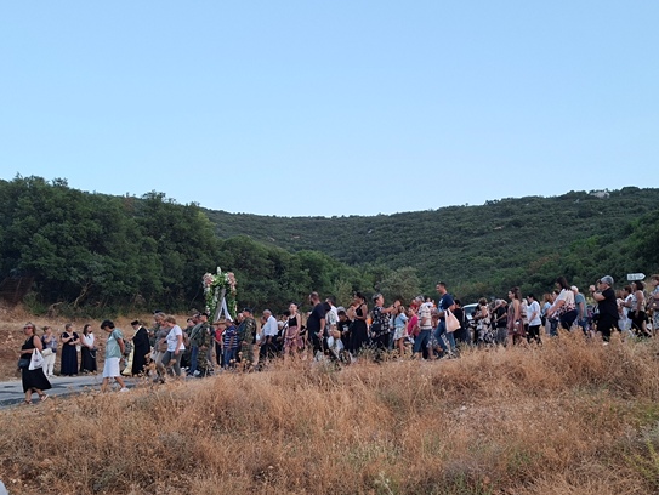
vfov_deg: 39.4
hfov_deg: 51.1
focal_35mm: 36
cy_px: 318
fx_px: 686
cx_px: 379
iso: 50
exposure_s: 1/100
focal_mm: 5.54
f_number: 1.8
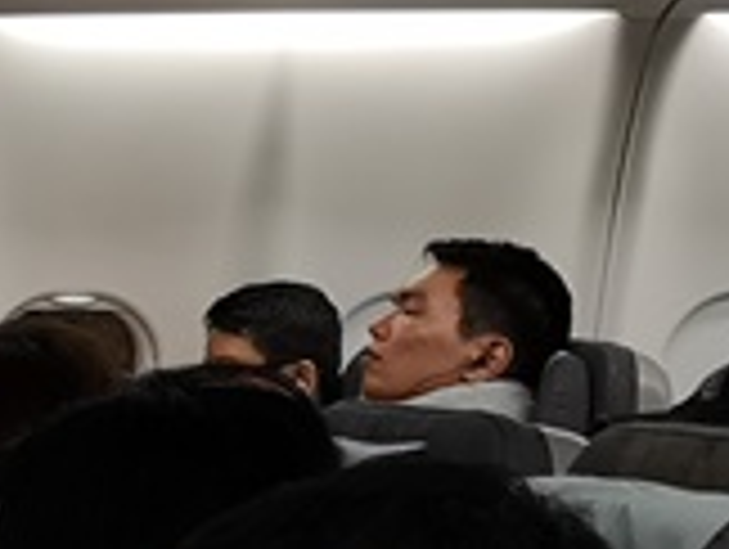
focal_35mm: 133
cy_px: 234
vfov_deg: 11.2
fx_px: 2805
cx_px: -508
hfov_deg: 13.5
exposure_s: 1/50
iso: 125
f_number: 1.8
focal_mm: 3.95
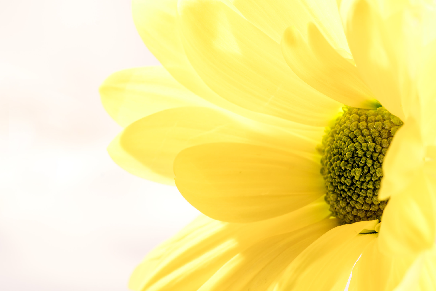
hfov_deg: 13.0
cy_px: 146
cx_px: 218
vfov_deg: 8.7
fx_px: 1907
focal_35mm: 158
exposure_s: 3
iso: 100
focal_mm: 105
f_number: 18
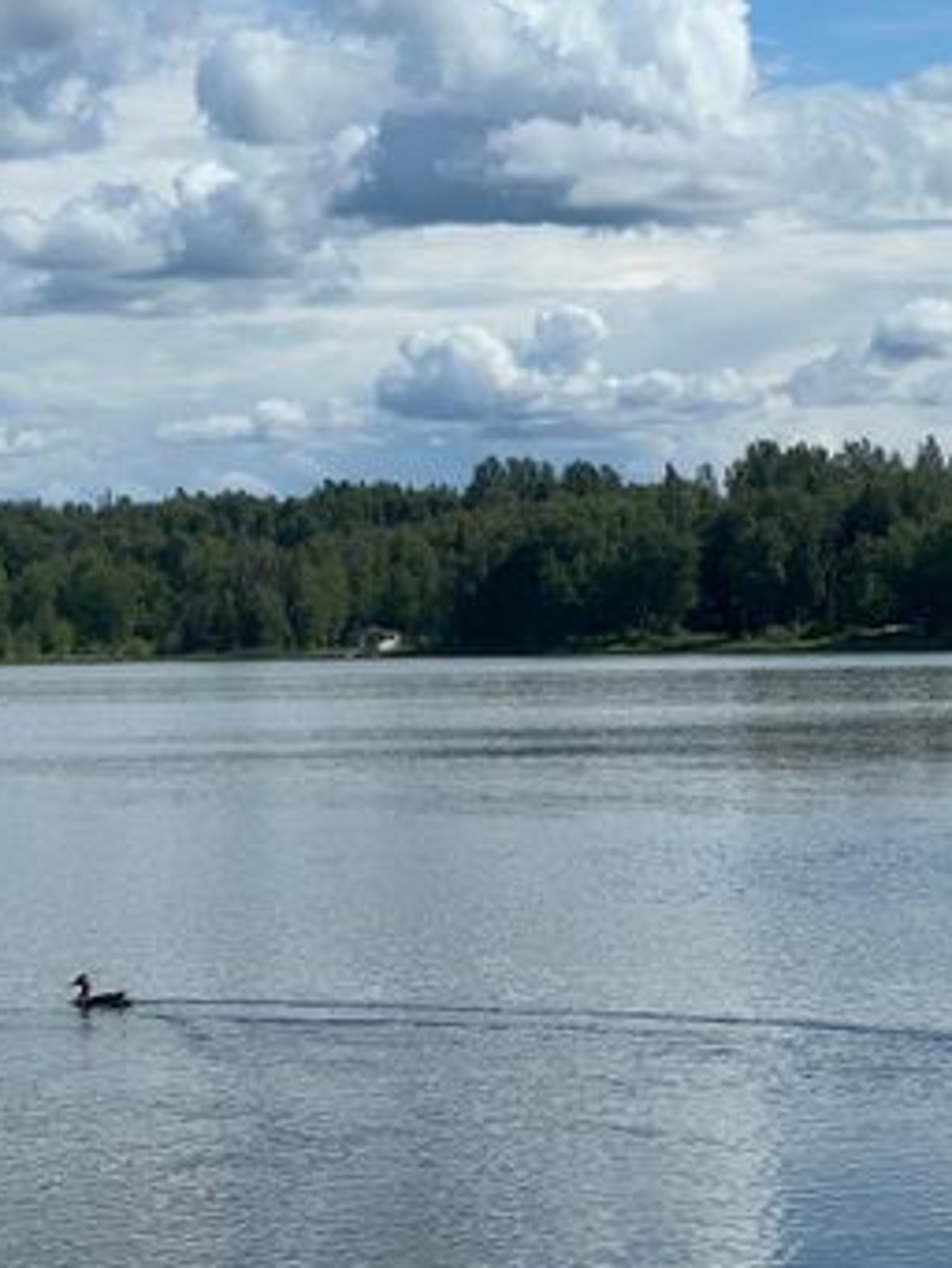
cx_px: 312
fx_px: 4141
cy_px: 649
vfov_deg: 17.4
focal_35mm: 113
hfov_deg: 13.1
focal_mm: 9
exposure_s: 1/1340
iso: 32
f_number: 2.8
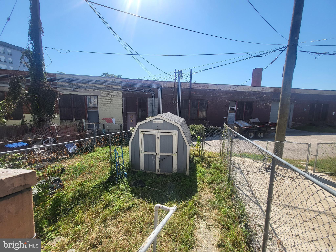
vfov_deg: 89.9
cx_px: 168
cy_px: 126
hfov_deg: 106.2
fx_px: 126
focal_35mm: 13
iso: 32
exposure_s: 1/1081
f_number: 2.2
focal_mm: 1.74
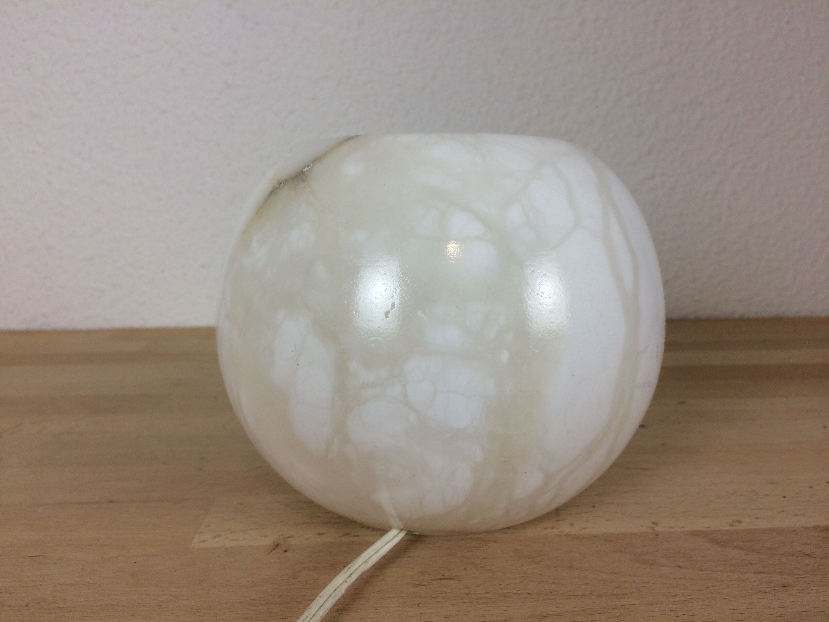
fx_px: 695
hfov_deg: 61.7
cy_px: 311
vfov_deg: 48.2
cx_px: 414
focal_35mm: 29
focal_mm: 4.15
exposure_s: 1/100
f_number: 2.2
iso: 64
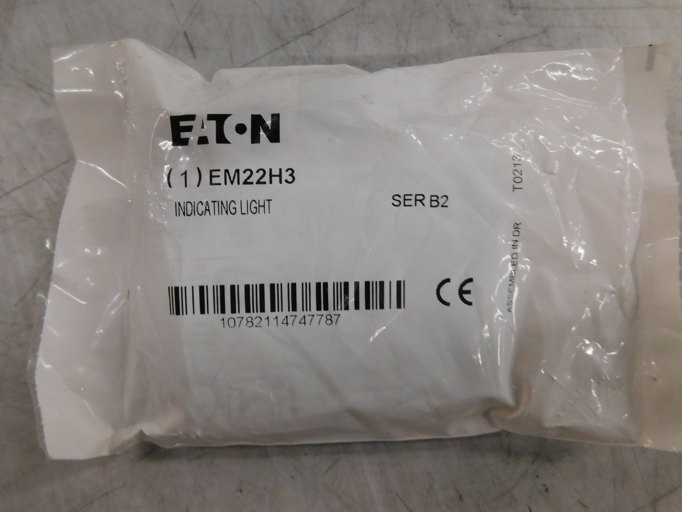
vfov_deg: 58.9
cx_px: 341
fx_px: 453
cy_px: 256
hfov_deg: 73.9
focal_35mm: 23
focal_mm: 4
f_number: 3
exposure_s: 1/30
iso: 360
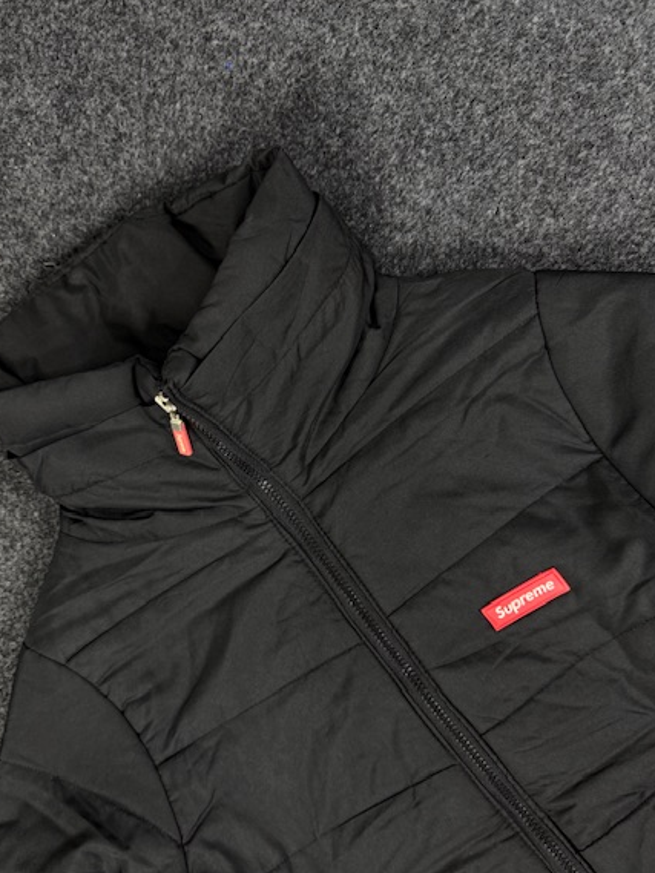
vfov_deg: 65.1
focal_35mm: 27
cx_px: 296
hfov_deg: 51.3
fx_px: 681
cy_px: 483
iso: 200
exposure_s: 1/50
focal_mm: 6.76
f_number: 1.78
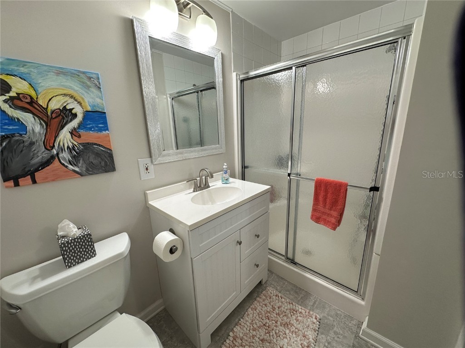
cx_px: 232
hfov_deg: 102.1
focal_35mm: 14
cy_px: 174
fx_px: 188
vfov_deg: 85.7
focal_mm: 2.22
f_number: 2.2
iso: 160
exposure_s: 1/120
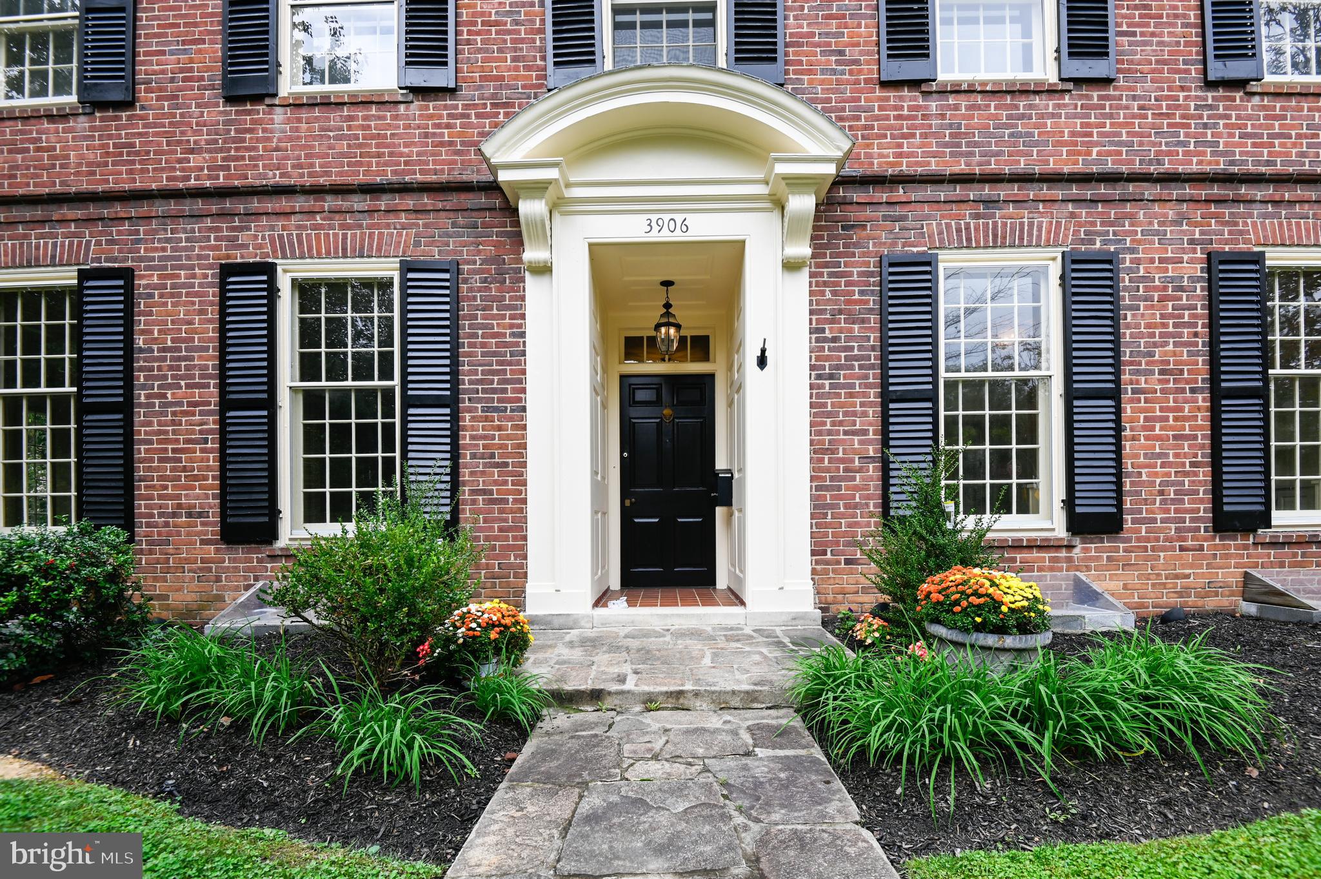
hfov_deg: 96.8
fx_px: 587
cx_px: 660
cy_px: 440
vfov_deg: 73.7
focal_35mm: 16
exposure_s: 1/250
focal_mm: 16
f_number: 5.6
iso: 160
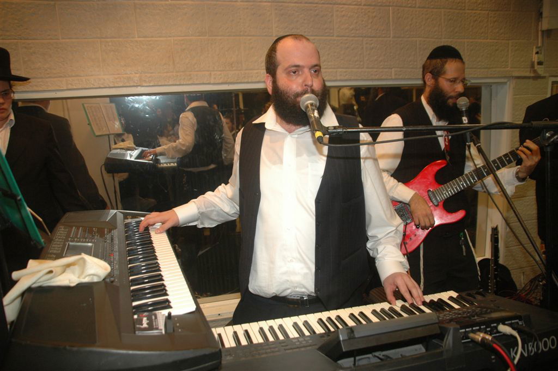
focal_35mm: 33
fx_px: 511
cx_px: 279
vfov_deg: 39.9
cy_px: 186
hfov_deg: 57.3
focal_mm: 22
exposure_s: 1/60
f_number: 5
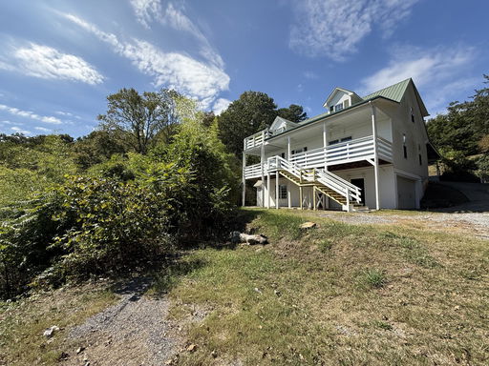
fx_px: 198
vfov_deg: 85.7
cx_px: 244
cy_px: 183
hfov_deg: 102.1
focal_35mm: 14
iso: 50
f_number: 2.2
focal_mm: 2.22
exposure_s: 1/1285
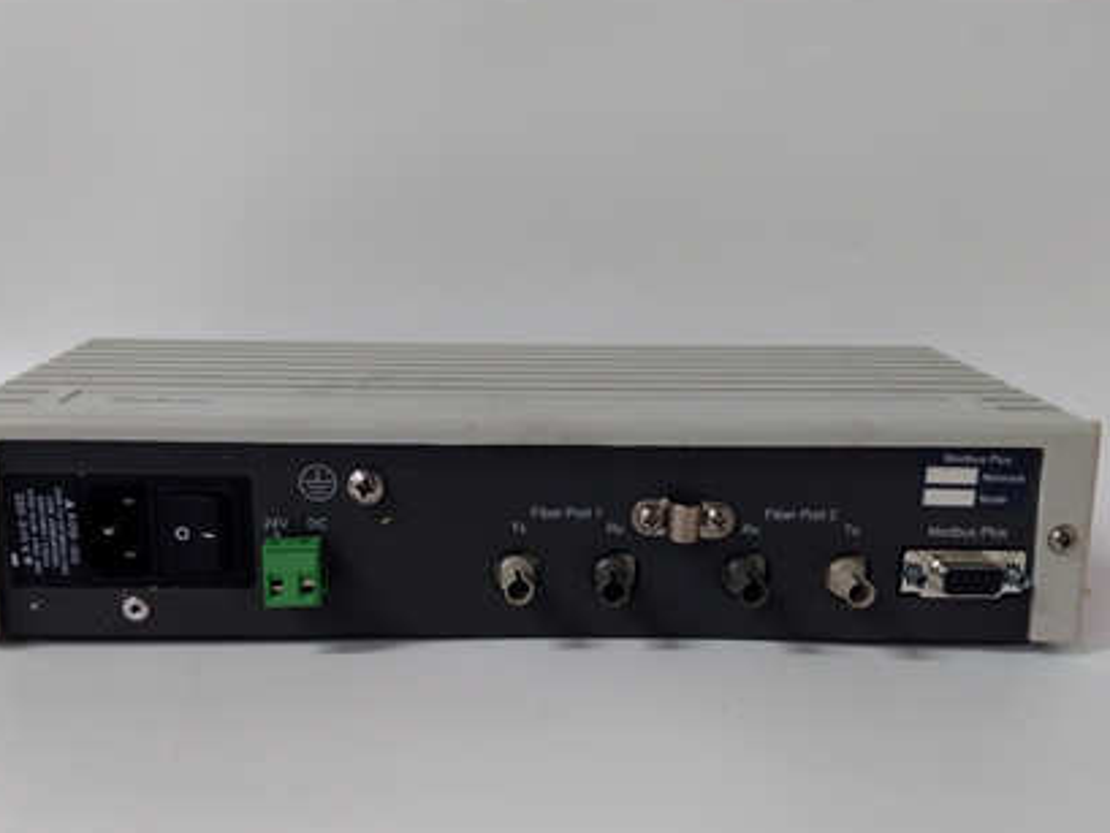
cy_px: 490
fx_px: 1058
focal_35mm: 33
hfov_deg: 55.3
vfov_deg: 42.8
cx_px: 510
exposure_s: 1/33
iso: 321
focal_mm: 3.79
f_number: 2
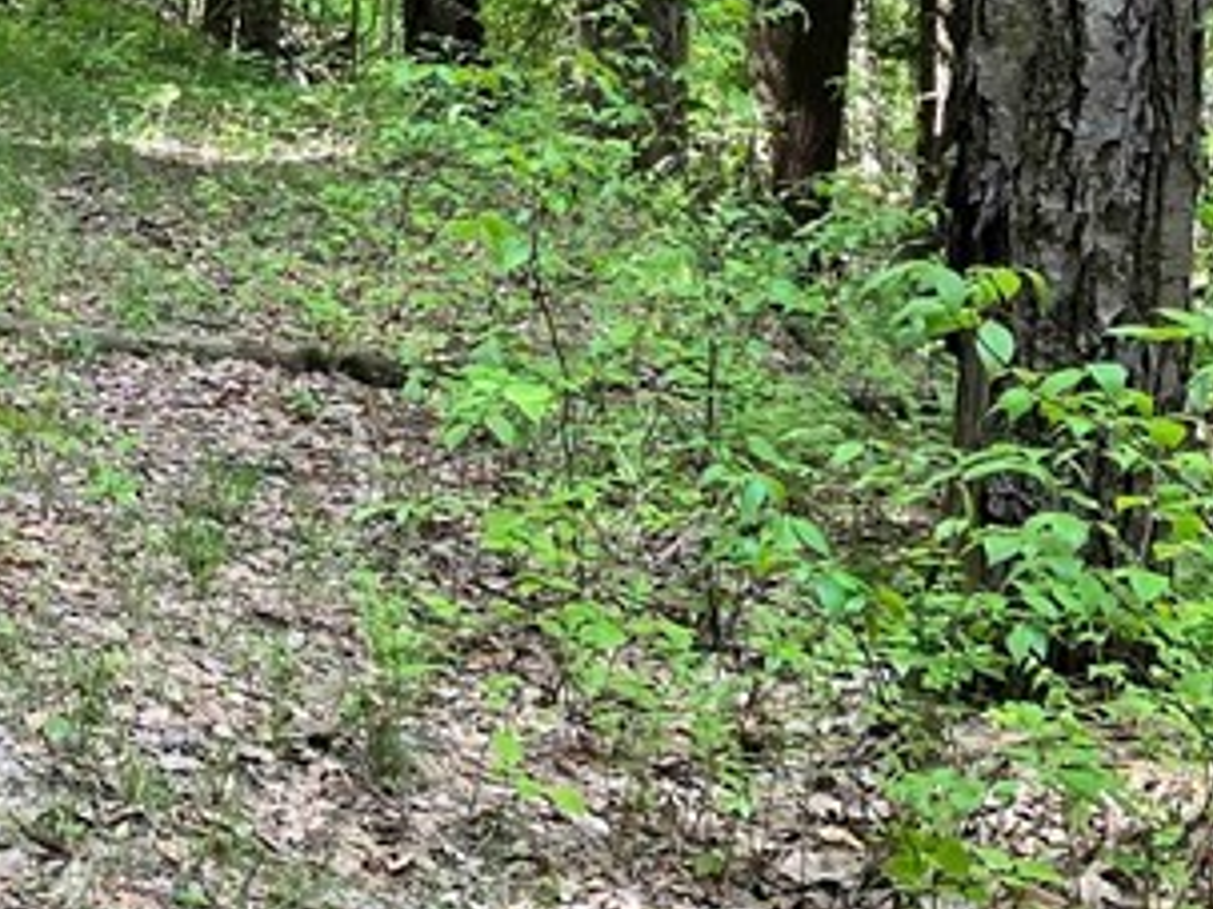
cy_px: 56
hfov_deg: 20.6
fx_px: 3082
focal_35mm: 88
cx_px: -304
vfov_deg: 16.5
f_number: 1.6
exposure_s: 1/122
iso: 80
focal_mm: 5.1
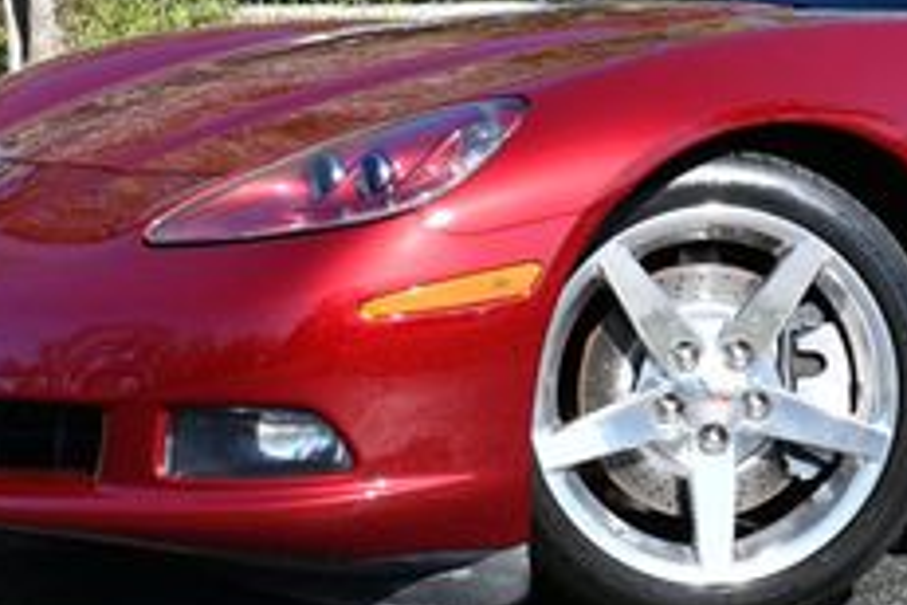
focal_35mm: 122
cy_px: -71
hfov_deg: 16.5
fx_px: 3073
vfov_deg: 11.1
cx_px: 856
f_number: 8
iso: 110
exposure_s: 1/250
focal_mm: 22
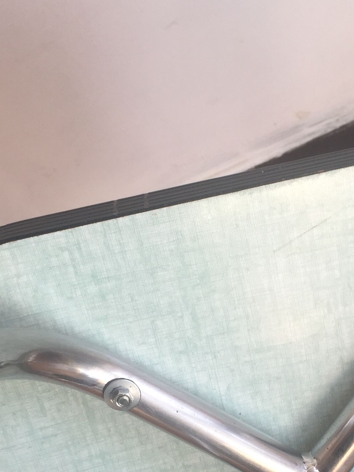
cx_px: 279
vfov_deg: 30.3
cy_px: 394
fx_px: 846
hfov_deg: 23.3
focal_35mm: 62
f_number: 2.2
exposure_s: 1/50
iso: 40
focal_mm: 4.15
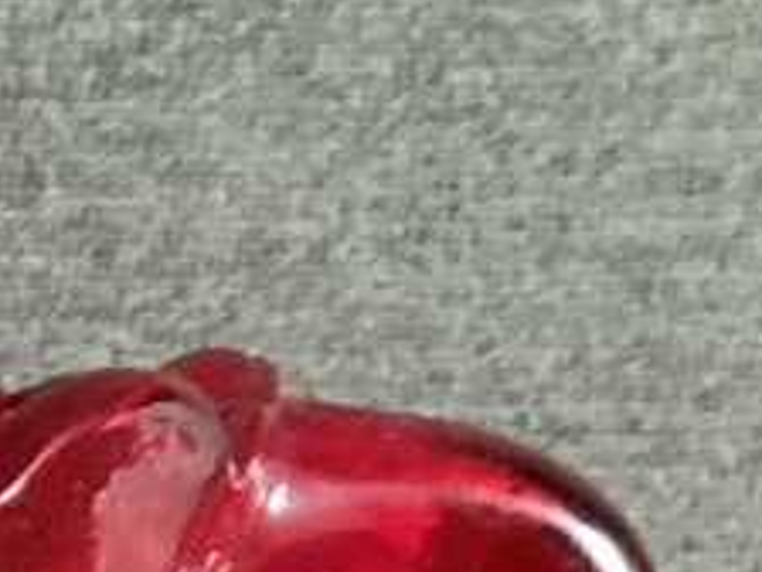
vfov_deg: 6.7
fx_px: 4601
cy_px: 1350
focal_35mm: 209
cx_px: -1567
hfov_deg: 8.0
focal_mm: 3.3
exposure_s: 1/40
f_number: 2.4
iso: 320
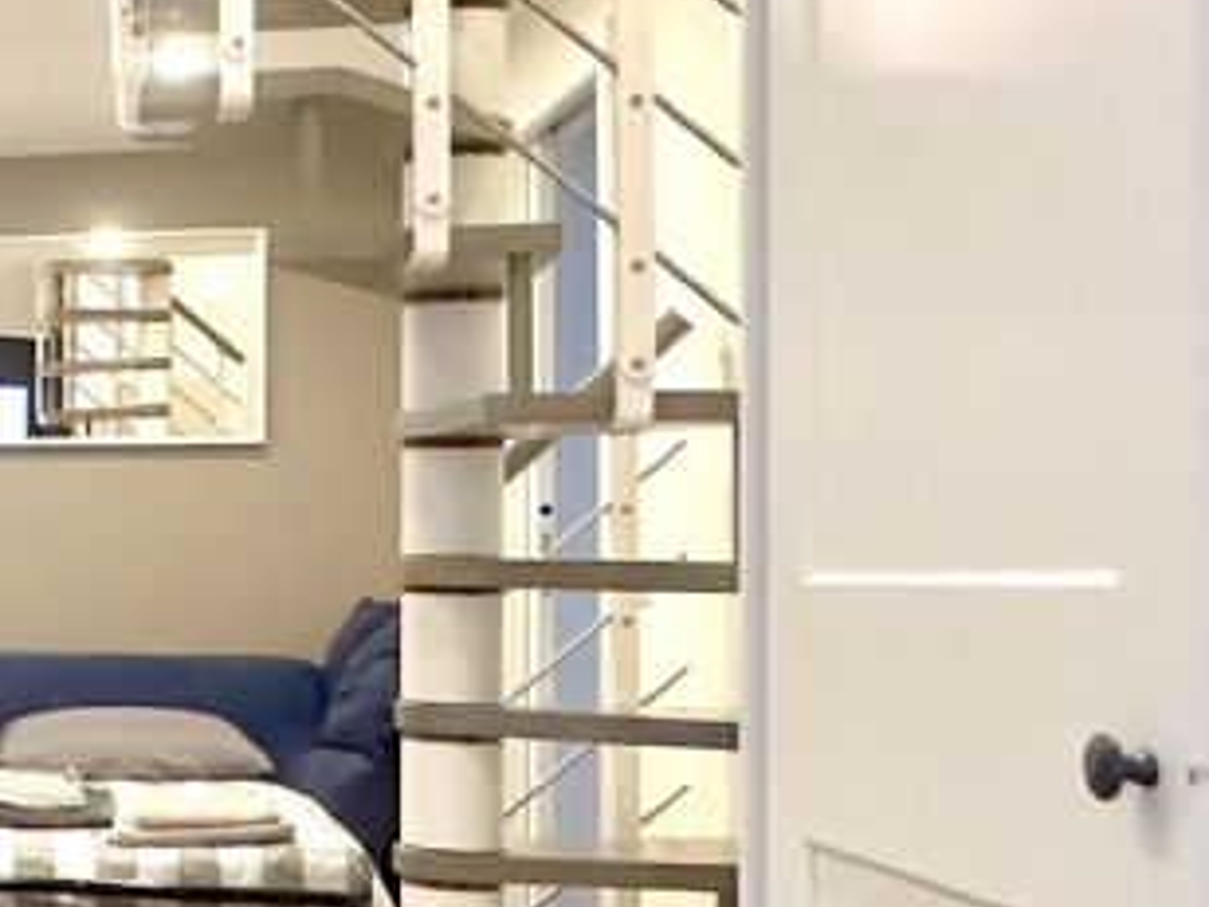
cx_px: -530
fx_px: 2061
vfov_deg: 24.8
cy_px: 532
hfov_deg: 25.7
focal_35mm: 59
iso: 400
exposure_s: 1/50
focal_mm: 2.22
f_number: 2.2
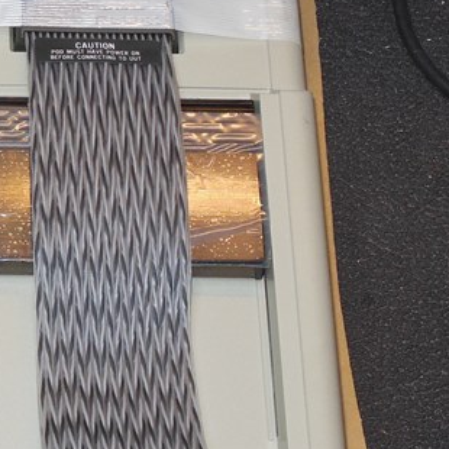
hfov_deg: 11.6
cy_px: 211
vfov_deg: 12.0
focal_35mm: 146
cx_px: -172
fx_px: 2143
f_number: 4
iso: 200
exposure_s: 1/60
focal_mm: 8.9
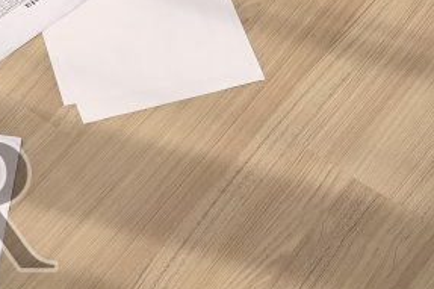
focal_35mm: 167
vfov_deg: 8.2
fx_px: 2012
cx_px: -192
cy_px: 241
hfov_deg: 11.8
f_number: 10
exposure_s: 1/200
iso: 400
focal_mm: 30
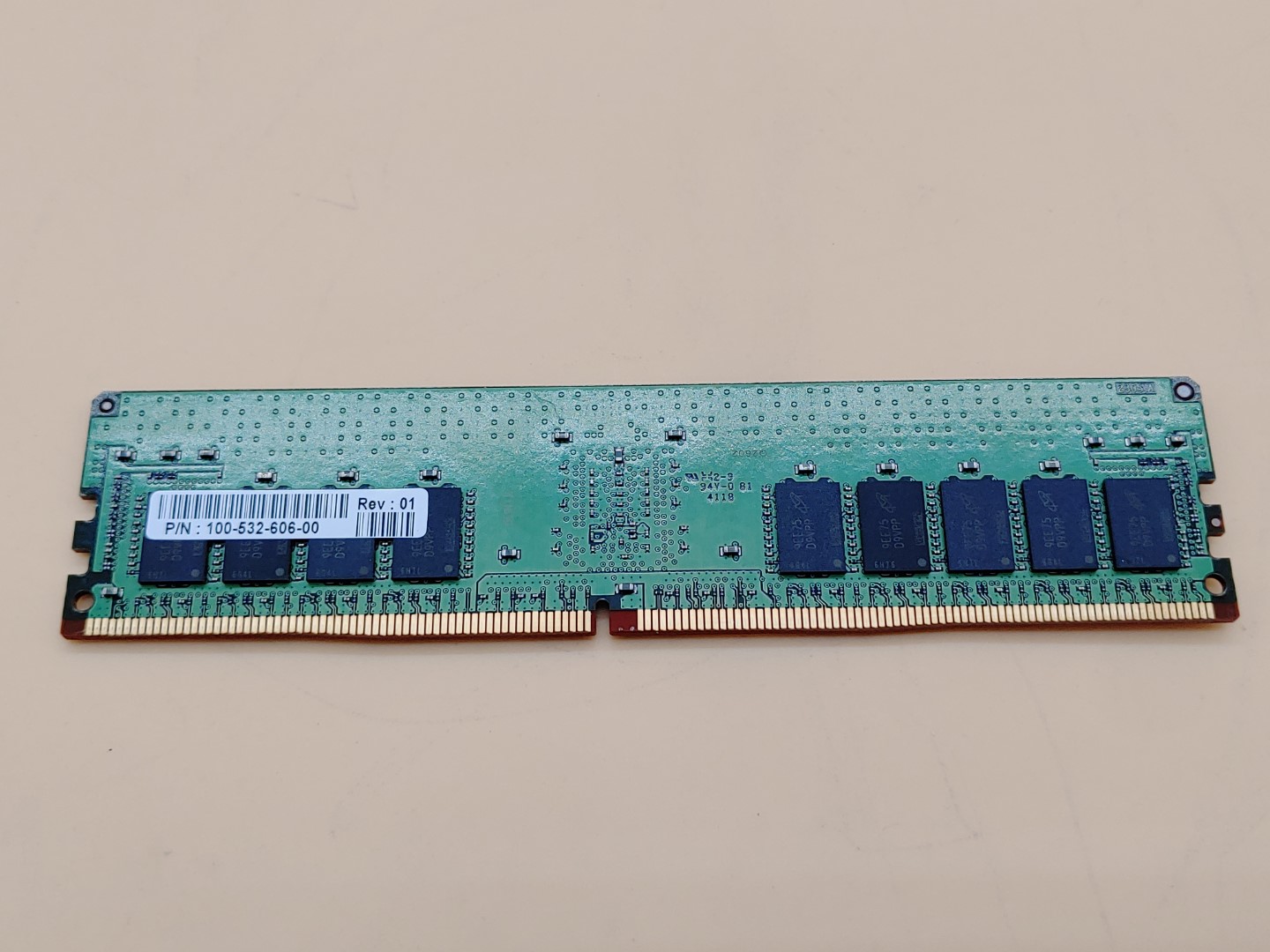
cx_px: 635
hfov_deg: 47.9
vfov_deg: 36.8
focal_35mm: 39
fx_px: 1431
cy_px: 476
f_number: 1.8
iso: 50
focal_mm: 4.36
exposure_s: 1/94
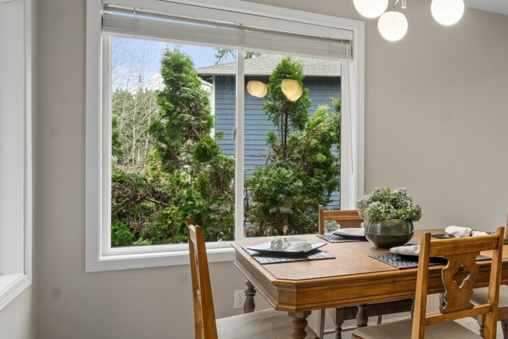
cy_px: 175
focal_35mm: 32
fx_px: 452
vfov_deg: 41.1
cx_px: 425
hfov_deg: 53.7
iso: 640
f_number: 7.1
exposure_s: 1/30
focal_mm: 17
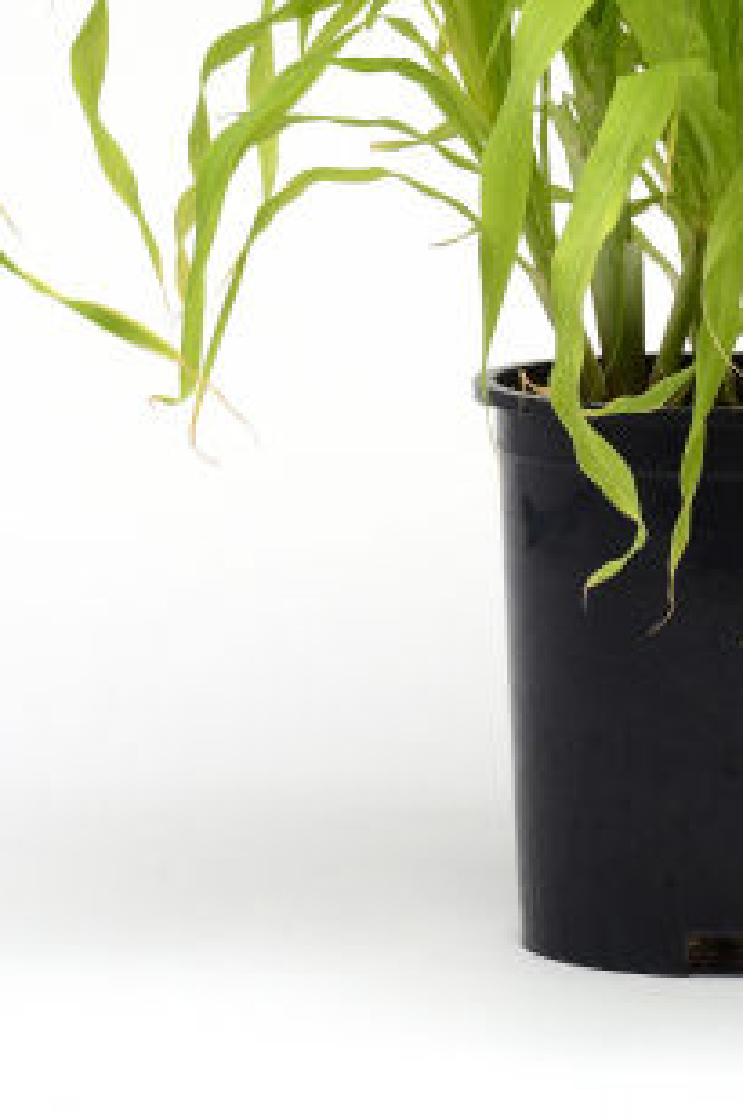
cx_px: 754
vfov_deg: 8.0
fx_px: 7951
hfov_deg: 5.3
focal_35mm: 256
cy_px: -67
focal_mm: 105
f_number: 18
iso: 200
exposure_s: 1/60
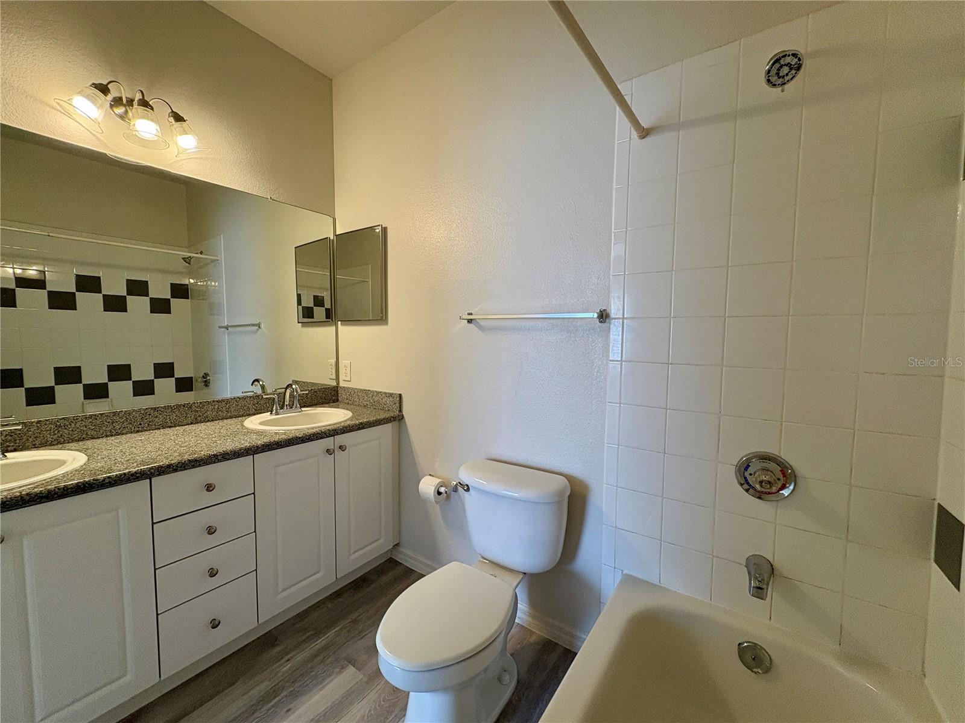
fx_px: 390
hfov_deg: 102.1
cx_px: 482
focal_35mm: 14
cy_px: 362
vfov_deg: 85.7
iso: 125
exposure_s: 1/120
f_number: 2.2
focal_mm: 2.22
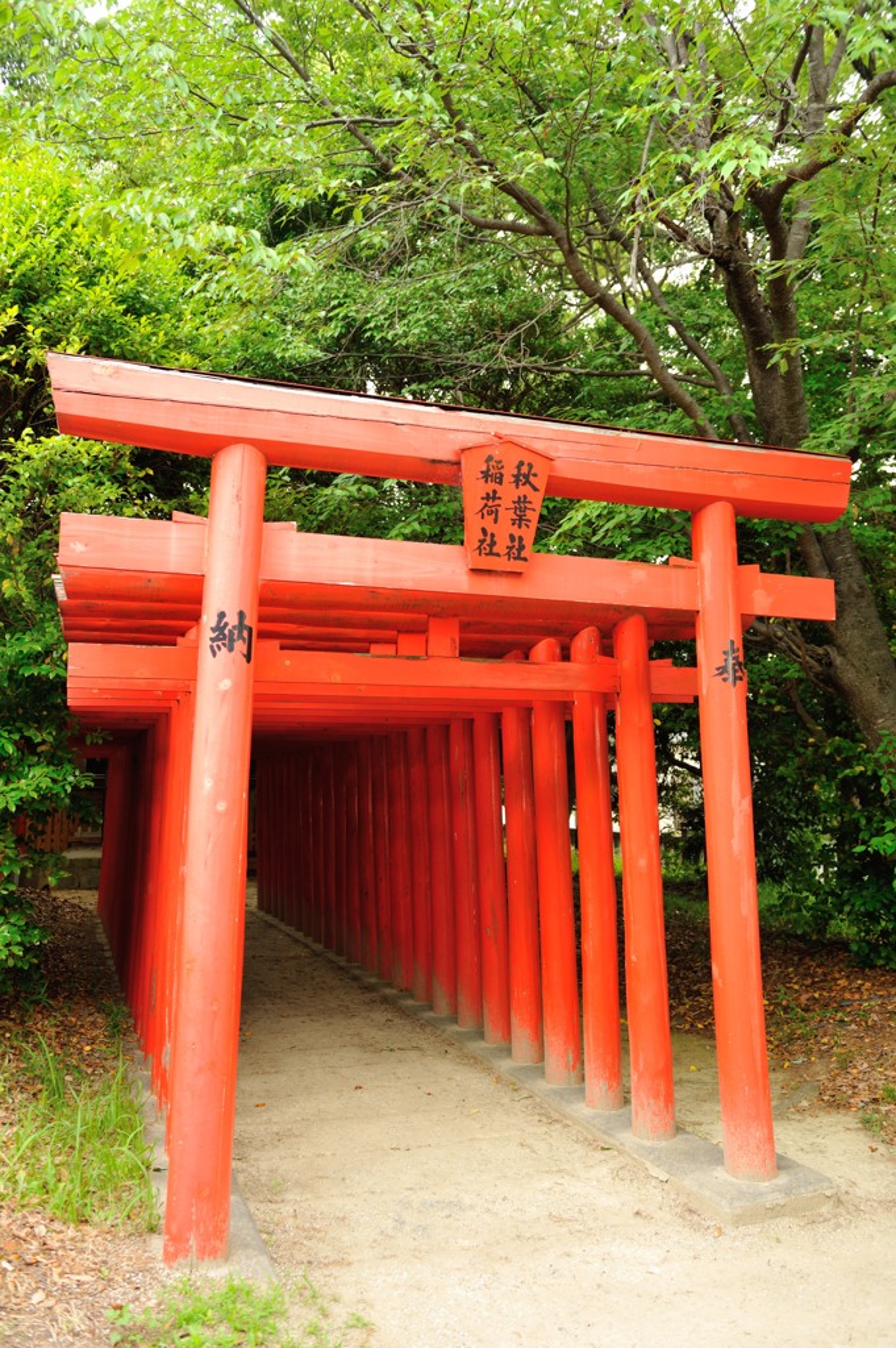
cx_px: 448
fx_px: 1010
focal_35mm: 27
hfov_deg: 47.9
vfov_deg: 67.4
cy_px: 674
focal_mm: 27
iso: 200
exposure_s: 1/60
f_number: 4
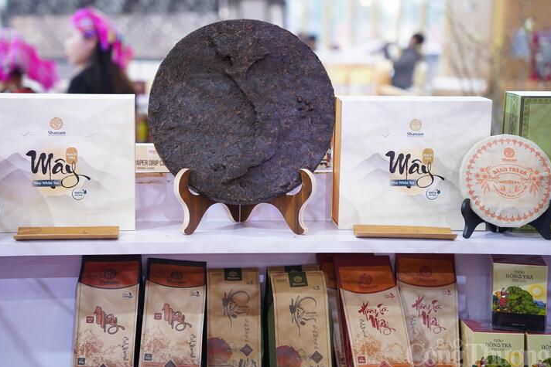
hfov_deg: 27.4
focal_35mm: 74
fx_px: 1128
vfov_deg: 18.5
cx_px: 252
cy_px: 175
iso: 1600
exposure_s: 1/160
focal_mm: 65.6
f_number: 2.8
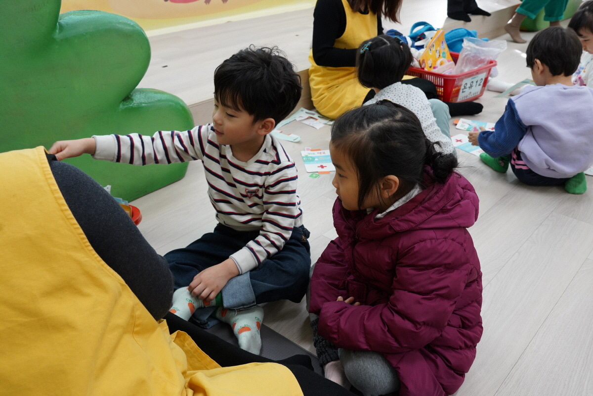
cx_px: 296
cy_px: 198
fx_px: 511
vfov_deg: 42.3
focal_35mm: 31
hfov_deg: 60.3
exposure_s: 1/80
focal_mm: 31
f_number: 7.1
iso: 2500
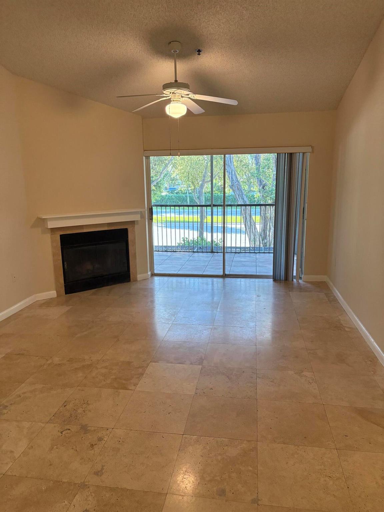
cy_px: 256
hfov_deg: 53.1
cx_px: 192
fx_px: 385
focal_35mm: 26
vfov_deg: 67.3
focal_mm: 5.96
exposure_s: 1/120
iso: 250
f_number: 1.6
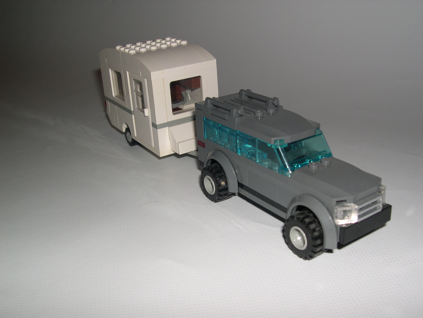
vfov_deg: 37.7
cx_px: 212
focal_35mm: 38
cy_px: 159
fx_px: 464
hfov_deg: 49.0
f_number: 7.6
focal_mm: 8
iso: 100
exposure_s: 1/60
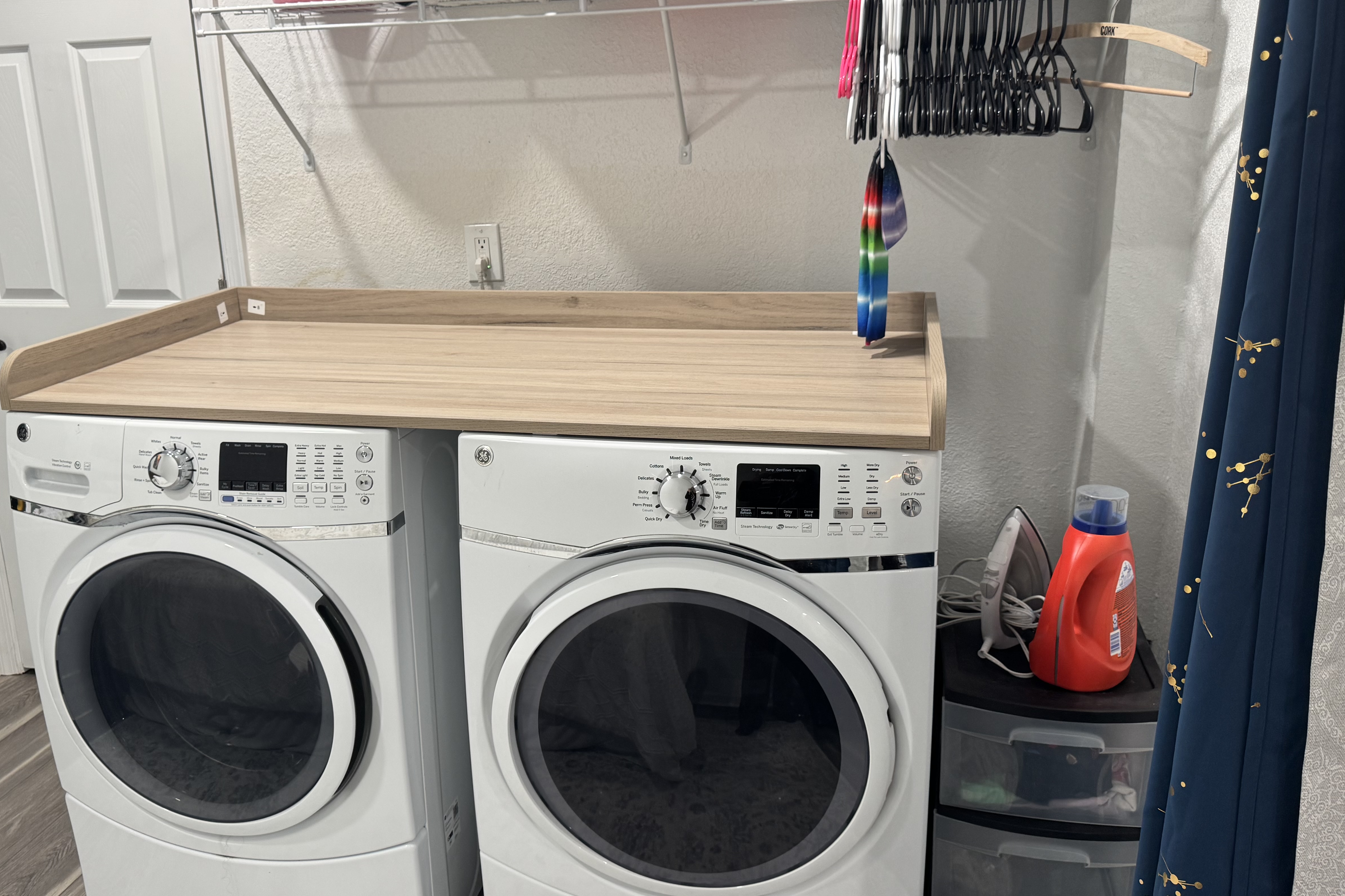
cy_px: 425
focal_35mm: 30
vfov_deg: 43.6
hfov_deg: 61.7
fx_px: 1121
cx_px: 589
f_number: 1.78
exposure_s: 1/60
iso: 125
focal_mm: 6.76
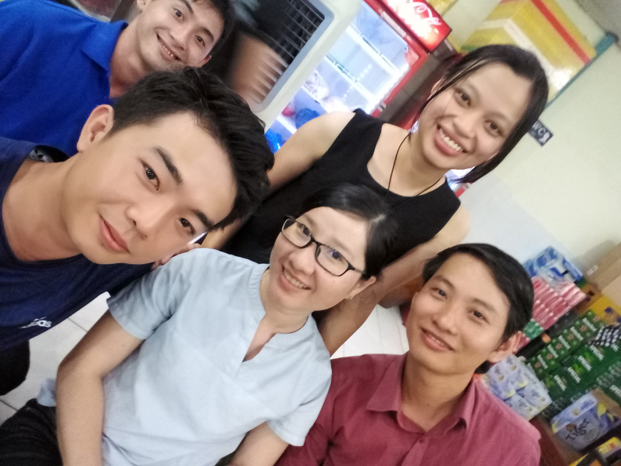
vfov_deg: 54.9
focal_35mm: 25
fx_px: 448
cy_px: 233
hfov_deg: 69.4
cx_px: 310
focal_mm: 1.9
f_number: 2.2
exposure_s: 1/8
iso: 320
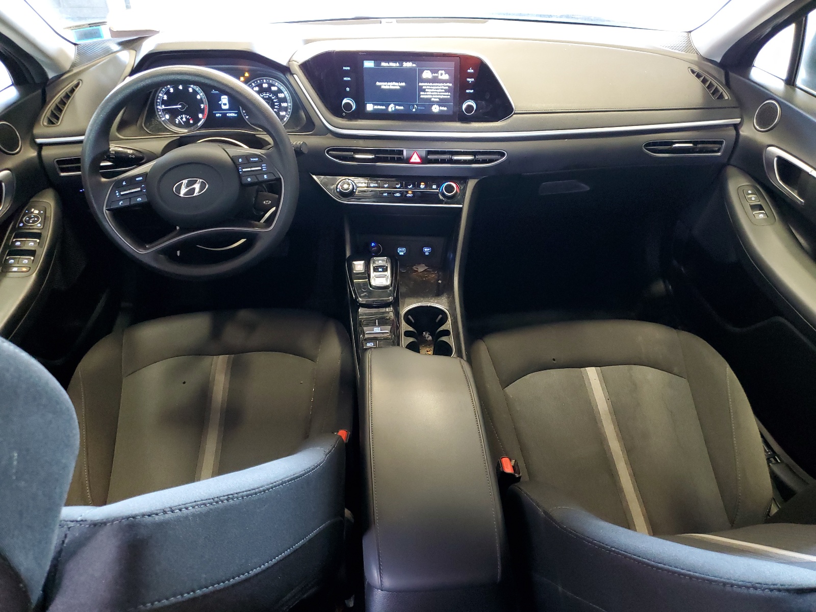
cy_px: 306
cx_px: 408
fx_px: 613
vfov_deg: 53.1
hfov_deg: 67.3
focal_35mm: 26
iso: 316
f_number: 1.5
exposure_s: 1/17
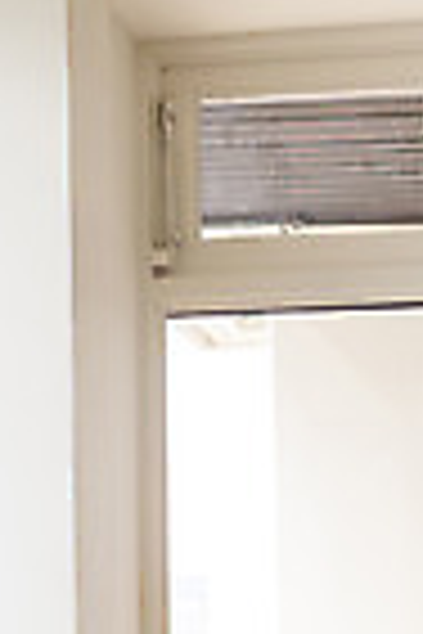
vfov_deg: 15.7
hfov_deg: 10.6
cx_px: 452
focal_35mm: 128
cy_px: 643
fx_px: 2256
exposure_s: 1/500
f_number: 2.5
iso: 250
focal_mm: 30
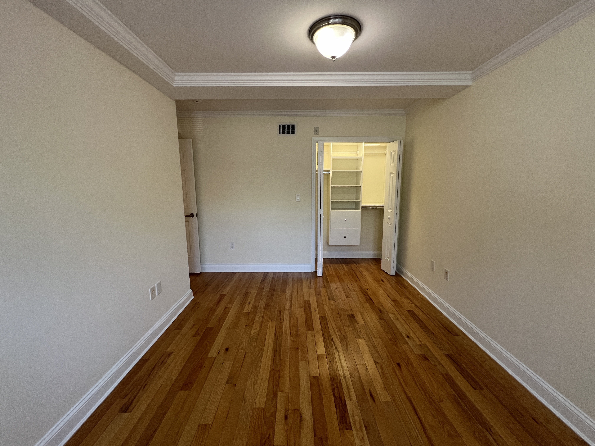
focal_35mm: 13
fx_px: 223
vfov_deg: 89.9
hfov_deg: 106.2
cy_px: 223
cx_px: 298
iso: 125
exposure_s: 1/120
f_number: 1.8
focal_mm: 1.57
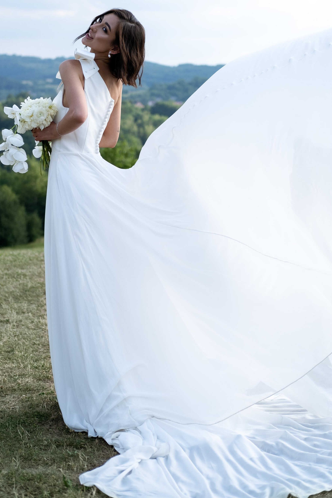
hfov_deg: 19.1
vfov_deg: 28.3
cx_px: 119
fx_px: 982
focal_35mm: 71
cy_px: 185
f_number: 2
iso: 160
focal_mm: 35
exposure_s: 1/1700
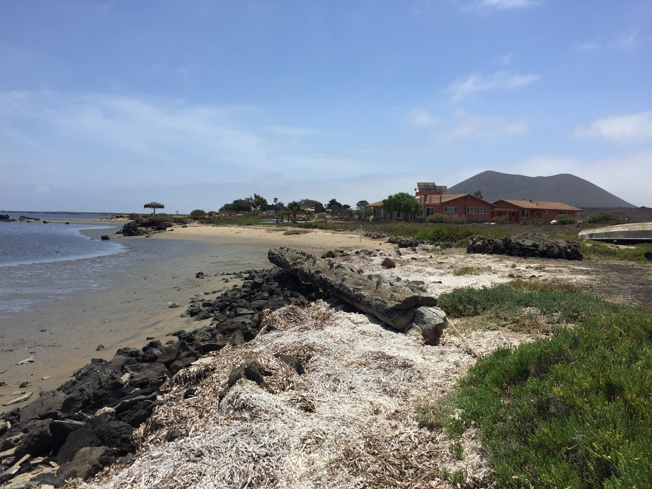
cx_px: 326
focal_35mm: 29
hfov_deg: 61.7
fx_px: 546
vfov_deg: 48.2
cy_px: 244
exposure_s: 1/3597
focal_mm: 4.15
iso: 32
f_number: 2.2
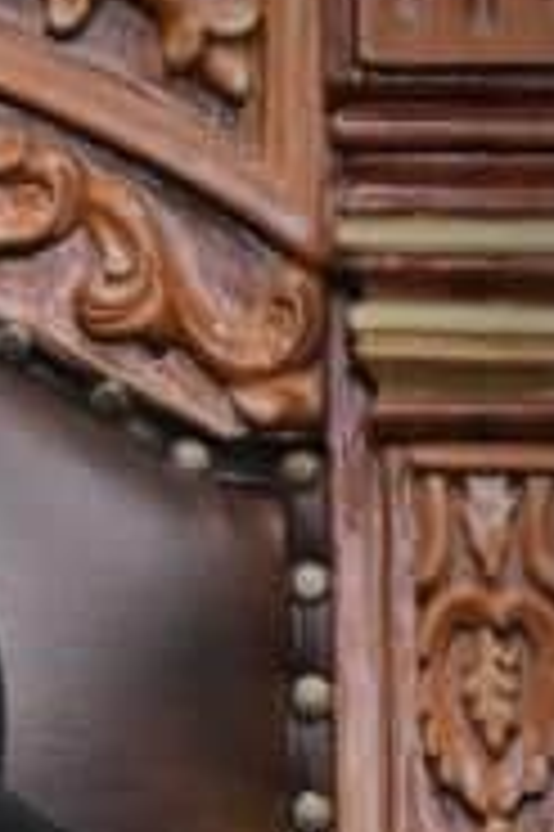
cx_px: -680
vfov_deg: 1.2
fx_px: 38480
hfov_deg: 0.8
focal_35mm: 1664
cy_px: 1295
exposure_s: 1/160
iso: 320
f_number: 2.8
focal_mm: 200
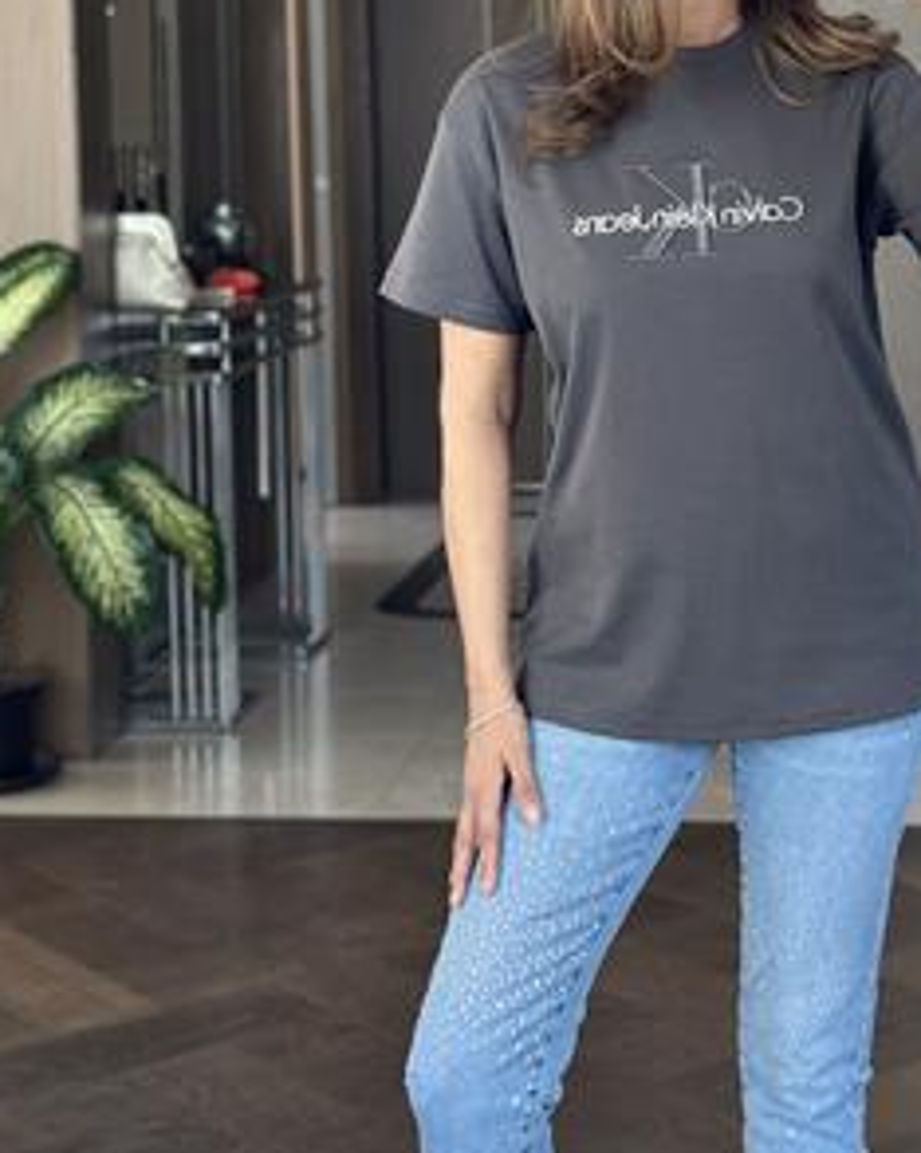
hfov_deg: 18.8
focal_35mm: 81
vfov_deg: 23.5
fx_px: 2763
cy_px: 413
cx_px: 708
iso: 125
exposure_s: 1/71
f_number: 1.78
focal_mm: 6.86
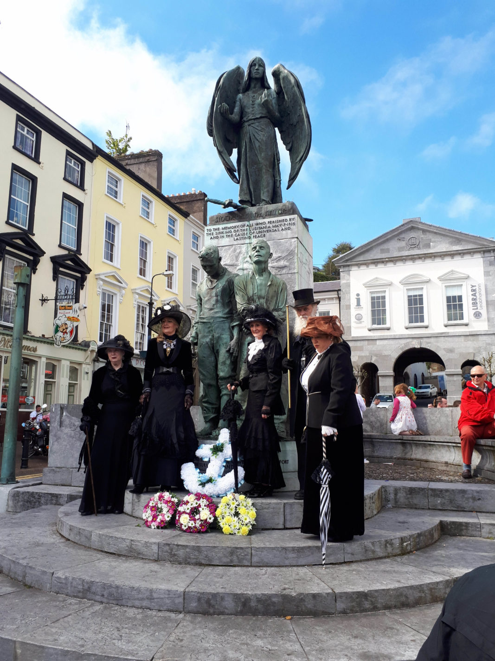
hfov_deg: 51.3
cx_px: 248
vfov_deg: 65.3
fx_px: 515
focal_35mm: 27
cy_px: 330
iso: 40
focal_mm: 3.6
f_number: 1.9
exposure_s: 1/565
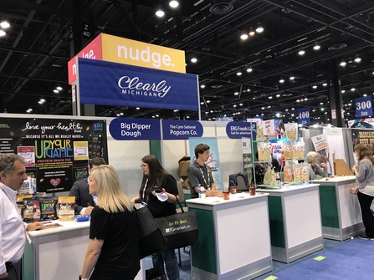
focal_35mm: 29
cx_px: 185
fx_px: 313
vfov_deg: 48.2
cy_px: 144
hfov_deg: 61.7
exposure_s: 1/24
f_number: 1.8
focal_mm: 3.99
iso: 40
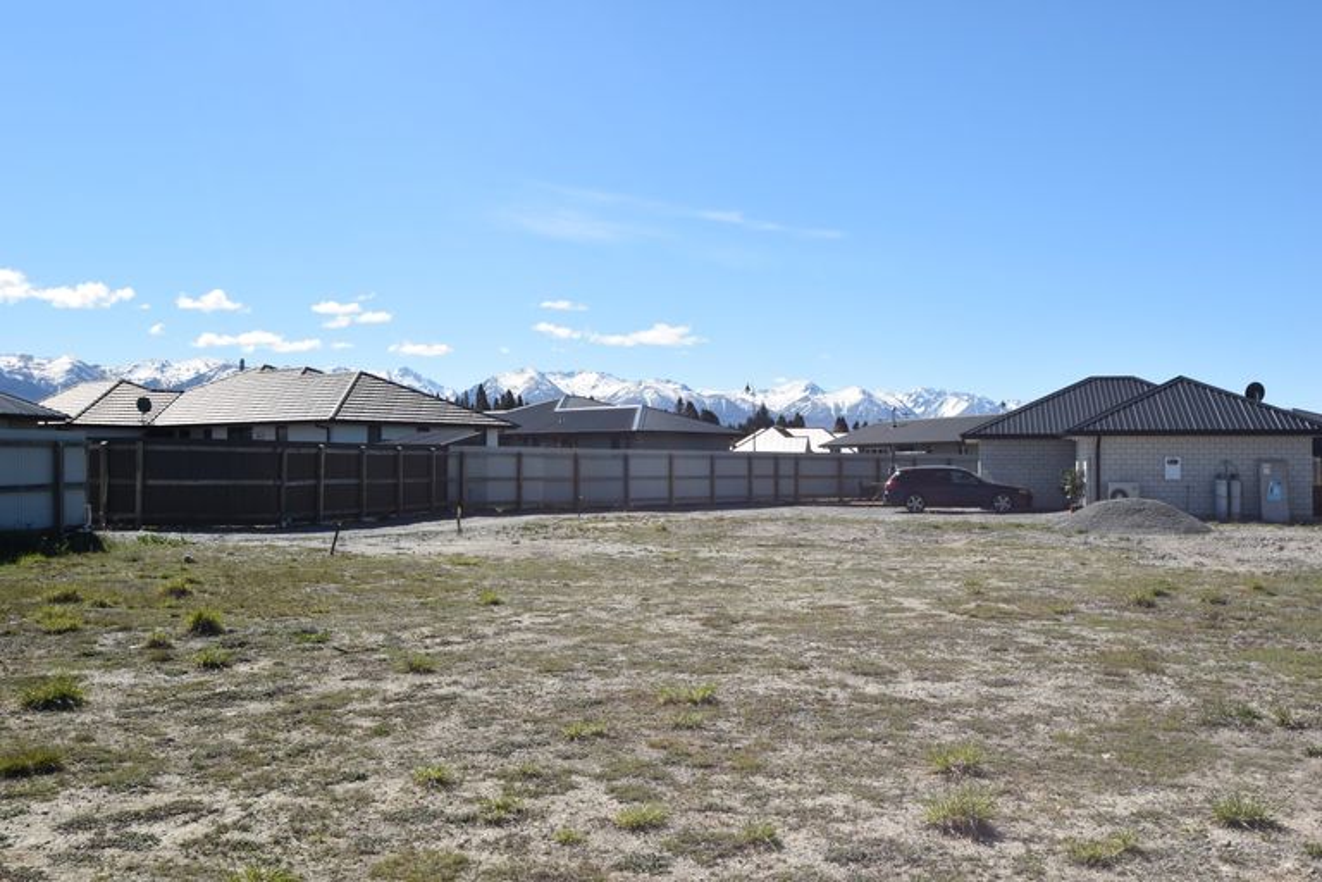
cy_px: 441
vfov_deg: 36.9
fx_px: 1322
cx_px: 661
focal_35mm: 36
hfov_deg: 53.1
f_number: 13
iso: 100
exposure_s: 1/200
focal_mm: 24
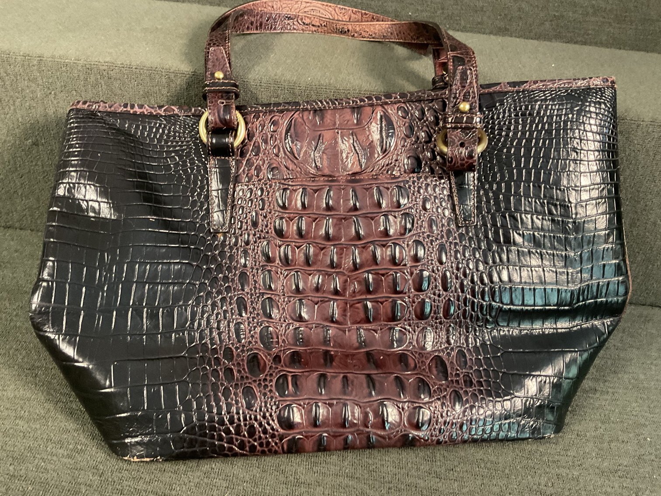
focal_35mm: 29
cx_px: 330
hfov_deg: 61.7
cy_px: 248
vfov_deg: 48.2
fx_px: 554
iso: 400
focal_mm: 3
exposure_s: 1/30
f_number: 1.8
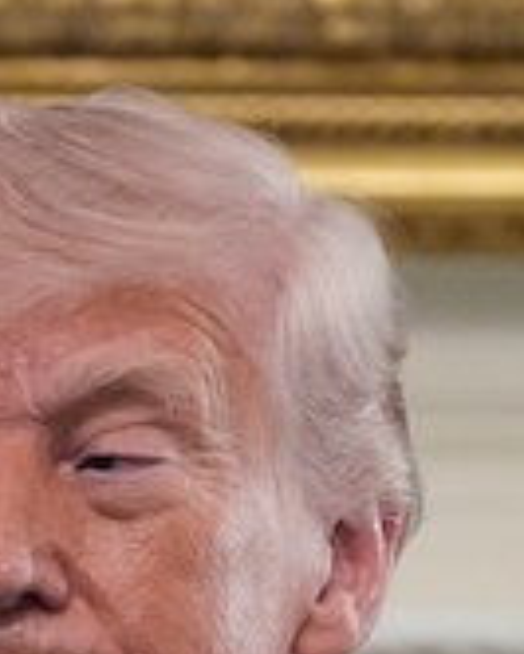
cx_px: 28
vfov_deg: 1.8
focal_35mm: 1100
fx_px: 21304
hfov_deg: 1.4
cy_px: 1182
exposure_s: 1/250
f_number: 2.8
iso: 3200
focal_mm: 162
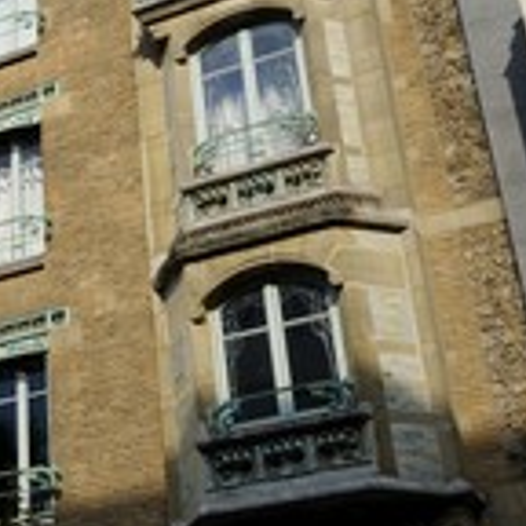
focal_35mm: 89
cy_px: 37
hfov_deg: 18.3
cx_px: -142
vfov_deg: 19.1
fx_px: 1530
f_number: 18
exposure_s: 1/160
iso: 200
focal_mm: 36
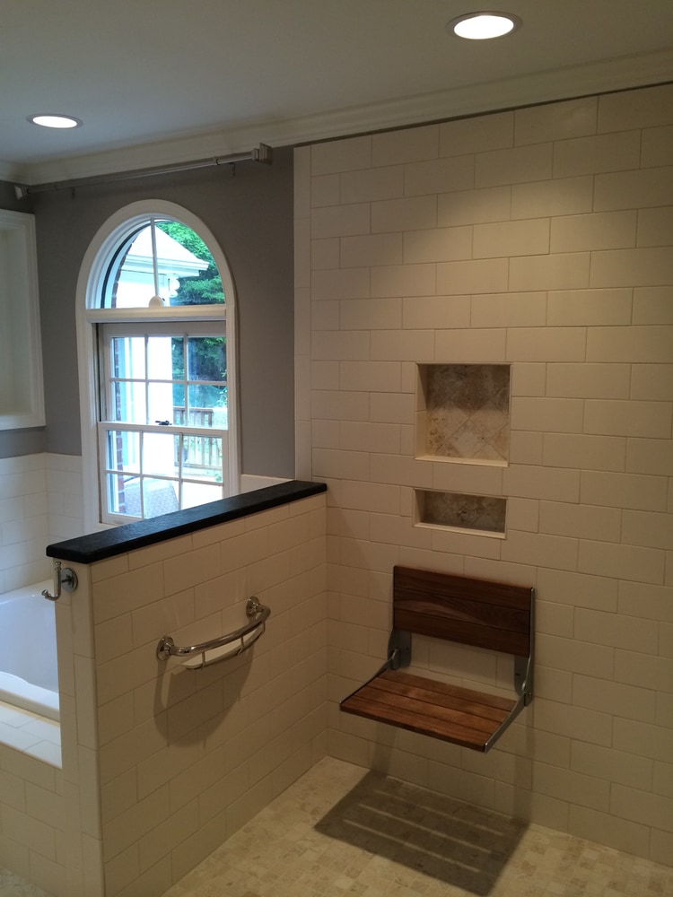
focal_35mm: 30
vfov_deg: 60.0
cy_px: 448
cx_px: 336
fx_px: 778
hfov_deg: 46.8
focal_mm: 4.12
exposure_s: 1/30
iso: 50
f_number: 2.2
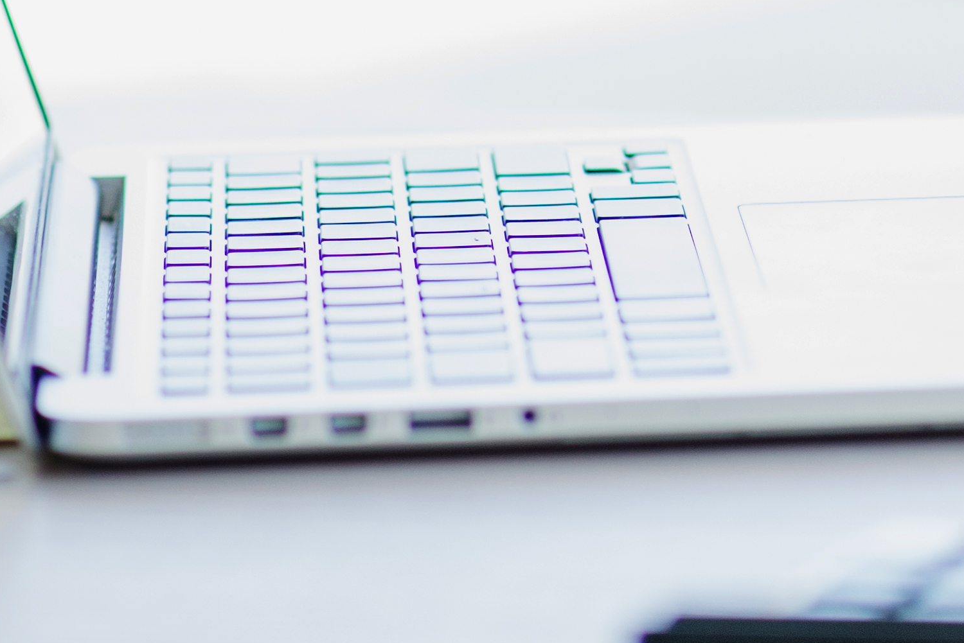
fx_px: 9133
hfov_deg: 6.0
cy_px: -624
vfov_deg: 4.0
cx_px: 1298
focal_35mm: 341
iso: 320
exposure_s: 1/125
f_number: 2.5
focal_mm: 85
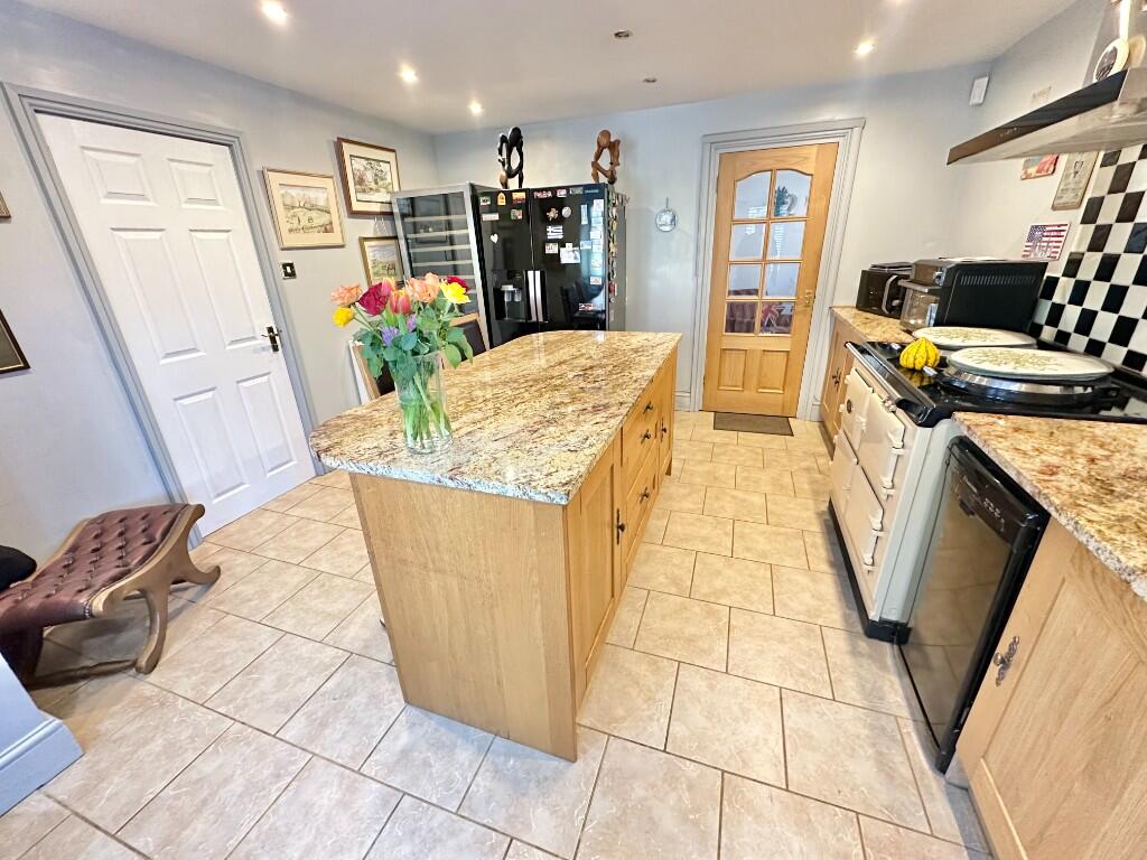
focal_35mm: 14
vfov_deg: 85.7
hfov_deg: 102.1
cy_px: 430
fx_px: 464
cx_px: 574
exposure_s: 1/50
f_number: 2.2
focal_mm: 2.22
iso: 640
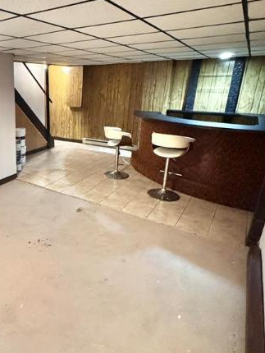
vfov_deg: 69.3
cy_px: 167
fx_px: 255
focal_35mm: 25
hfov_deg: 50.7
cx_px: 44
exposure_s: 1/40
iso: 1600
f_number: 2.2
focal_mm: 2.22
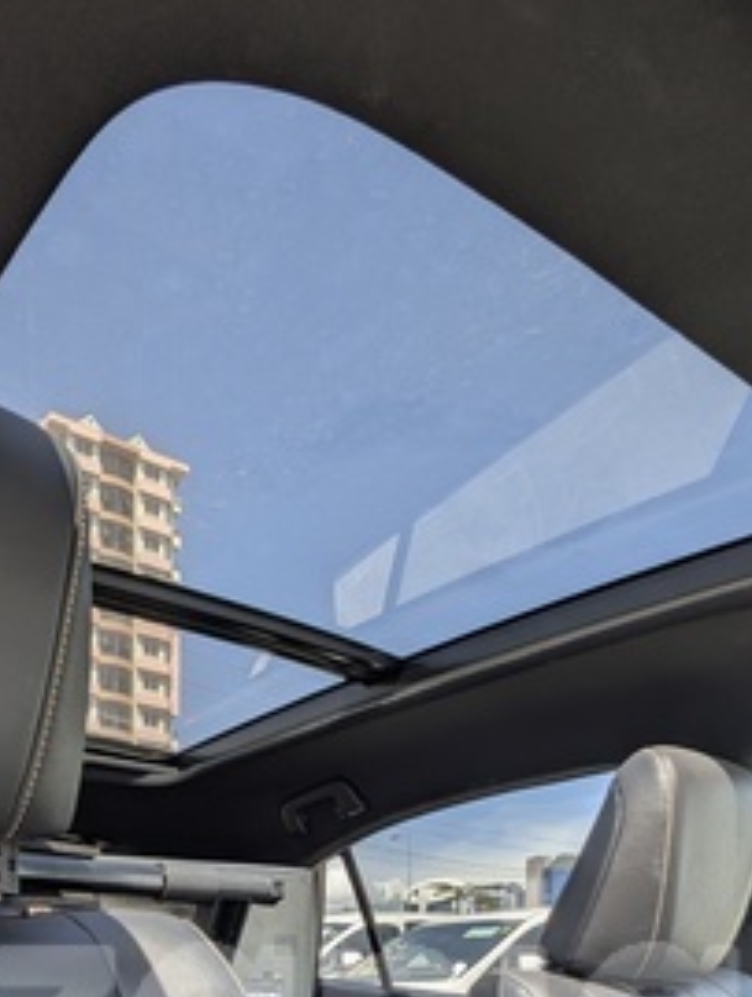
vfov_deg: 50.0
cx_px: 230
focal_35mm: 29
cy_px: 997
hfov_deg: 47.3
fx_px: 837
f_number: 2.2
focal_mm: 1.95
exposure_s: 1/279
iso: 42
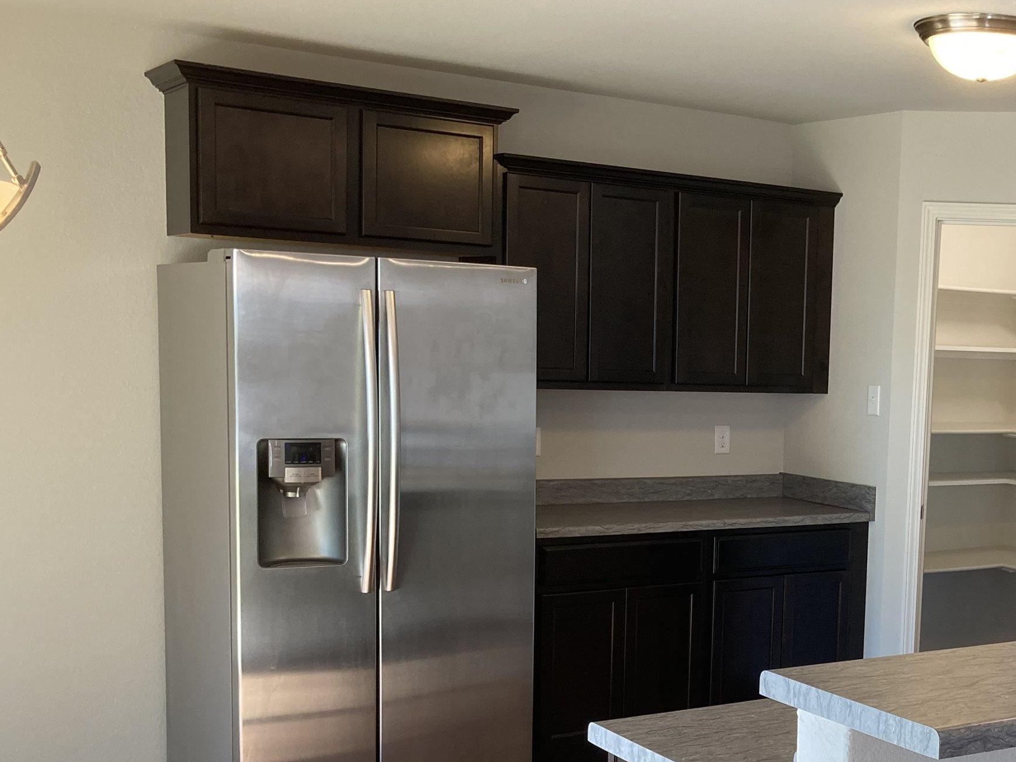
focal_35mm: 50
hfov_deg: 36.5
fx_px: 1468
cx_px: 858
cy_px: 546
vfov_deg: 28.8
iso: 50
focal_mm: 3.99
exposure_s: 1/60
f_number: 1.8
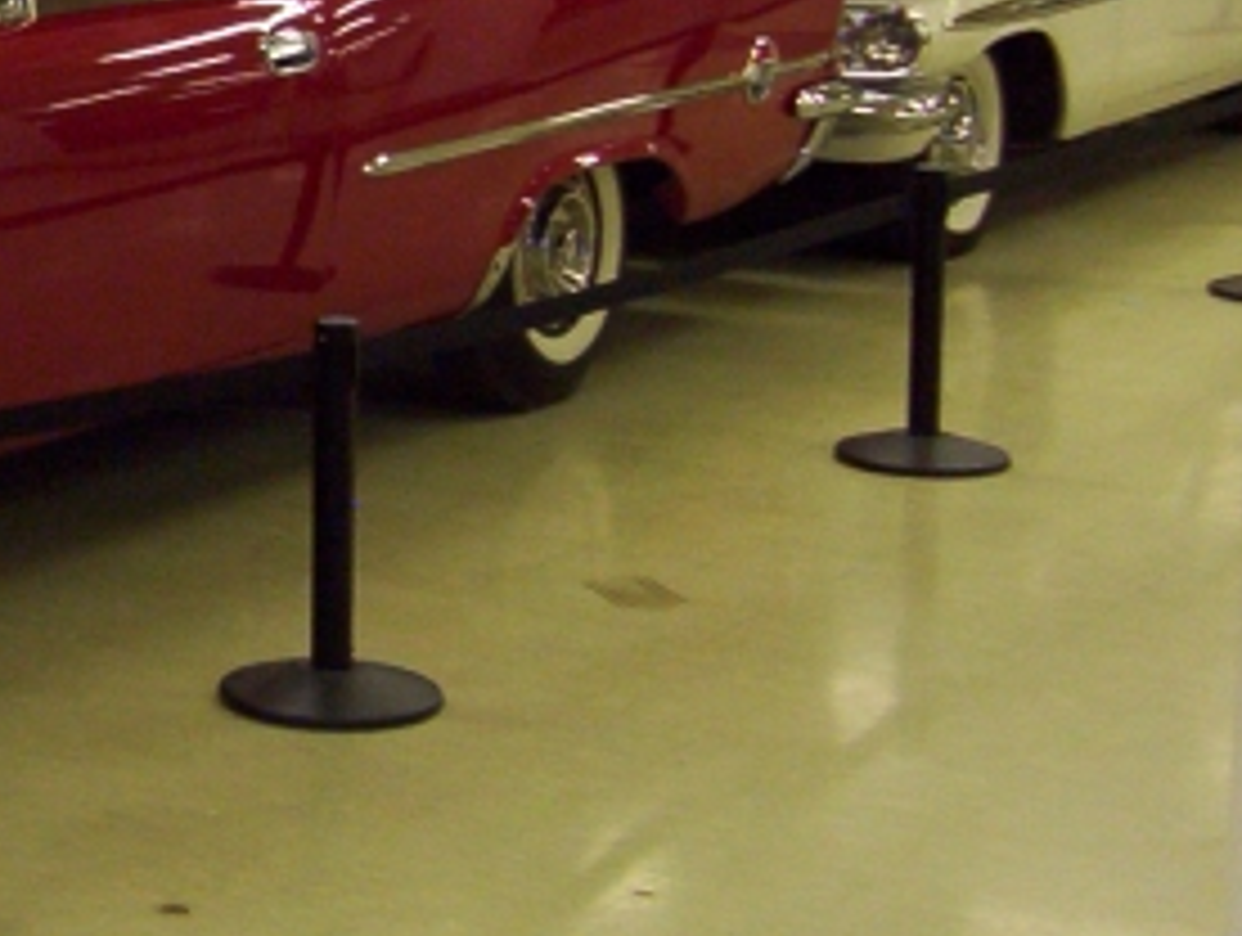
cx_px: -369
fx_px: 3379
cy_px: 40
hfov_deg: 19.3
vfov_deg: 15.5
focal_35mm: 94
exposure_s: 1/30
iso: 140
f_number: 2.76
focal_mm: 5.54
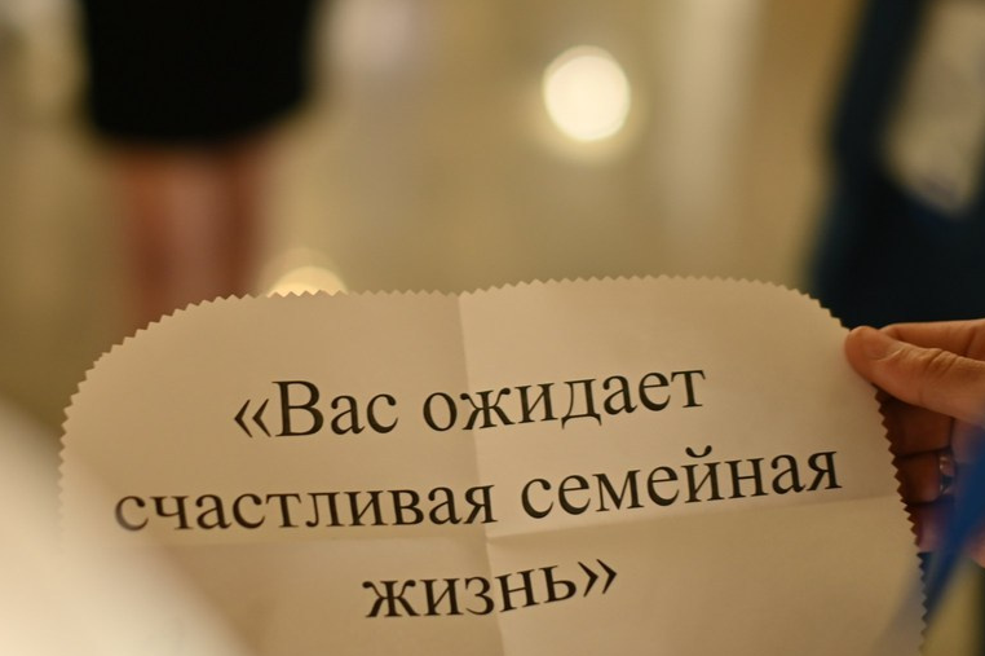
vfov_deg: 16.2
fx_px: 2297
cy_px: 260
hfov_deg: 24.1
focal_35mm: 84
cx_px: 309
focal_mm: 50
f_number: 1.8
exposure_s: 1/160
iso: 320
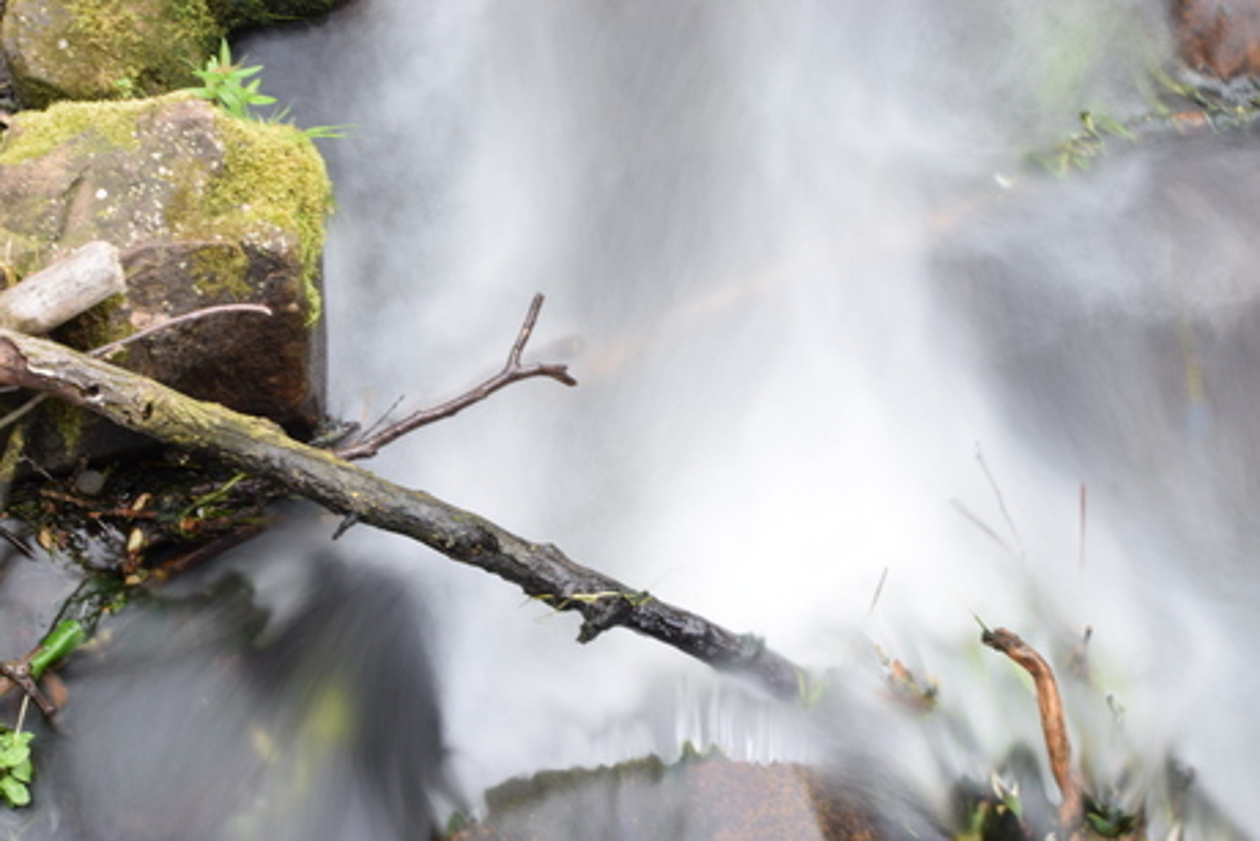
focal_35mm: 82
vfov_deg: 16.6
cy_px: 420
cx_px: 630
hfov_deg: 24.6
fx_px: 2888
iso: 100
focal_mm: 55
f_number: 22
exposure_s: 3
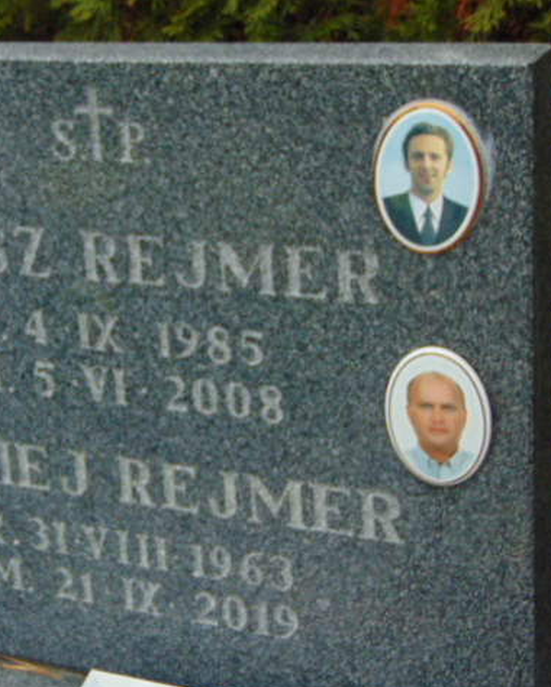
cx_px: 177
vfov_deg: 24.1
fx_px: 1608
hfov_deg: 19.4
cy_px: 346
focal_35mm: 79
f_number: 3.6
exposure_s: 1/100
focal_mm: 10.8
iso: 200
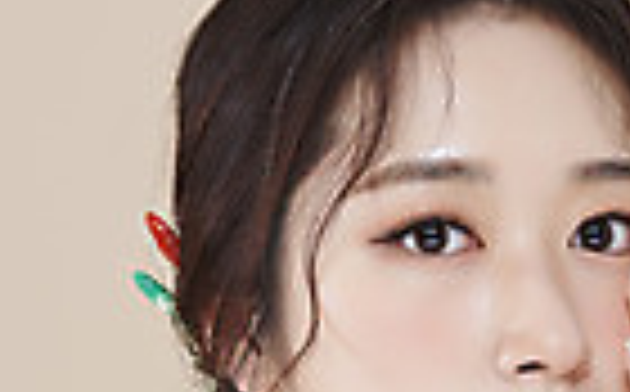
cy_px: 536
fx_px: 5245
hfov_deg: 6.9
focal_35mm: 306
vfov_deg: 4.3
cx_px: 493
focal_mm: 105
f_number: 11
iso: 64
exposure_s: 1/125
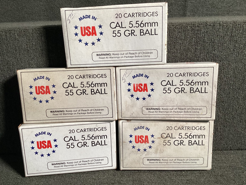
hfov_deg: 58.3
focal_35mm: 31
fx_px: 220
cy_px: 92
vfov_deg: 45.4
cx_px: 123
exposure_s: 1/60
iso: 100
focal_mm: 3.3
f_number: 2.4
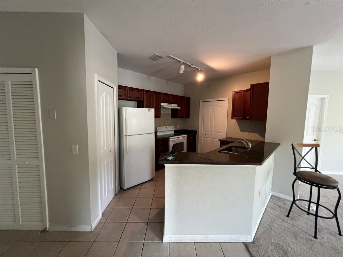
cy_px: 128
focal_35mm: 13
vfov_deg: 89.9
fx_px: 129
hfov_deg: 106.2
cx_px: 172
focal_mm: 1.57
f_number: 1.8
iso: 400
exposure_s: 1/60
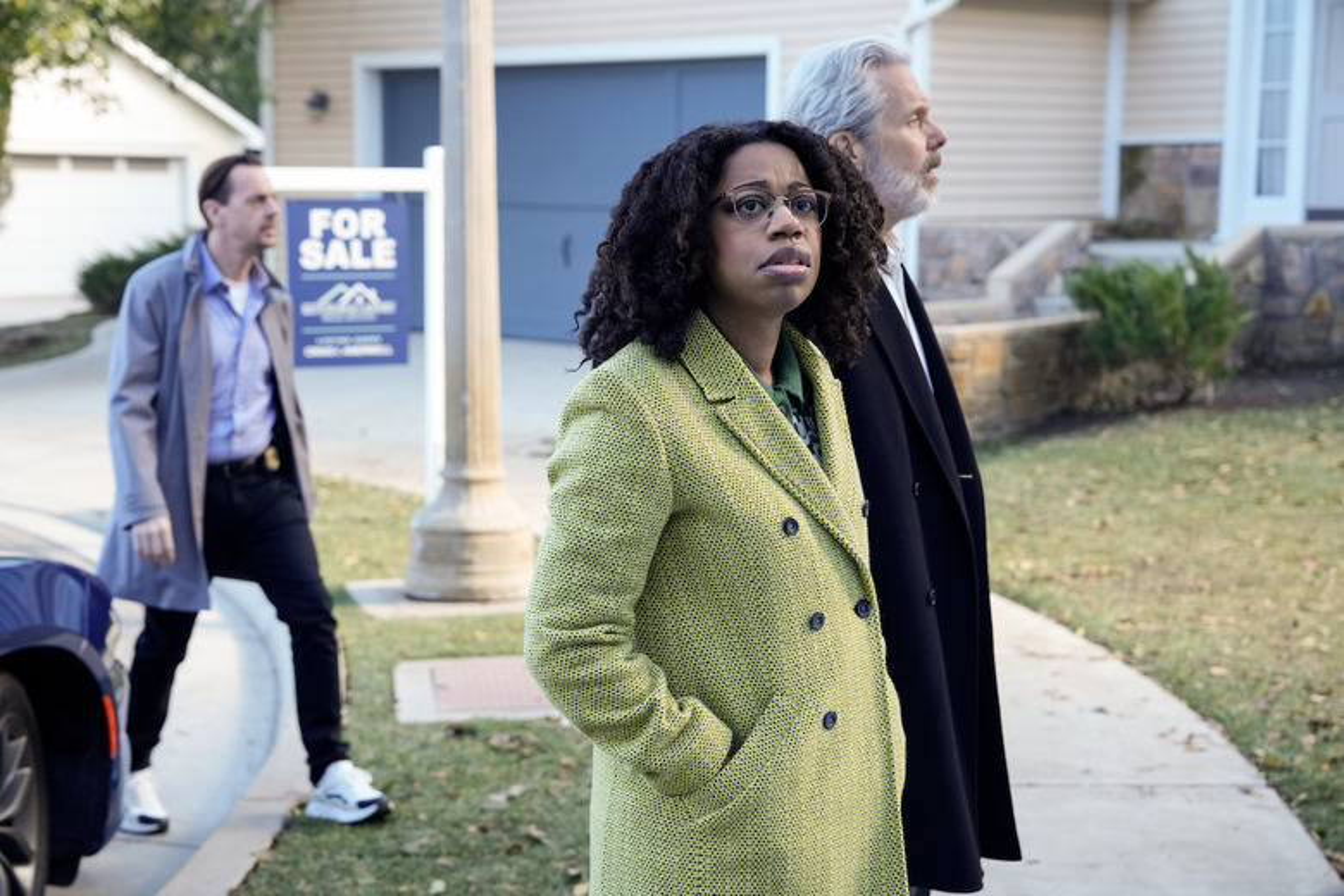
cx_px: 672
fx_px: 2501
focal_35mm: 67
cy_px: 448
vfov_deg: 20.3
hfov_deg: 30.1
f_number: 5
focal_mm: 67
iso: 1000
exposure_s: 1/400
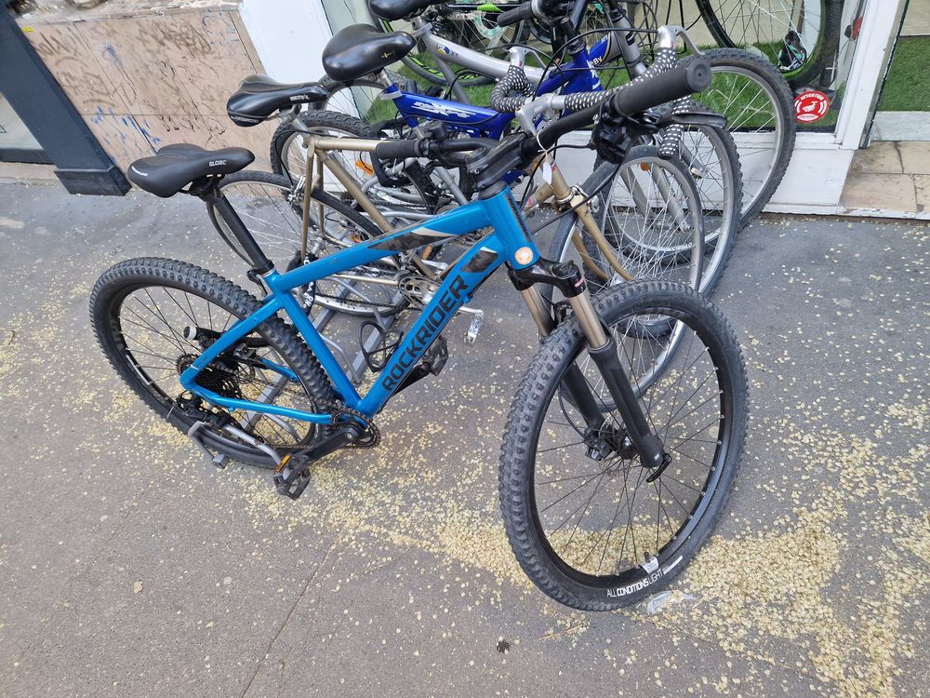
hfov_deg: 73.9
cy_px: 349
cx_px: 465
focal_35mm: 23
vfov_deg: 58.9
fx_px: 618
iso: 50
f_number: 1.8
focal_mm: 5.4
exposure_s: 1/261
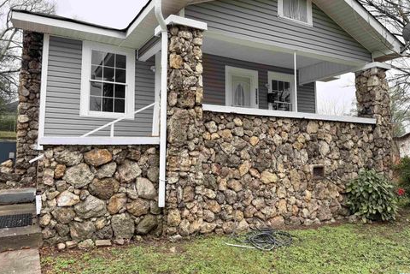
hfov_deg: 69.4
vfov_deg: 49.4
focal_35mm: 26
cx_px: 202
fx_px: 296
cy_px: 119
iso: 100
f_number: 1.78
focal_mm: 6.76
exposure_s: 1/602
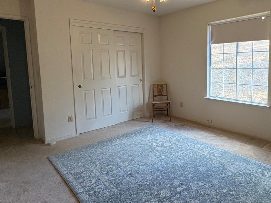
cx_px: 180
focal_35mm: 25
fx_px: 196
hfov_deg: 67.5
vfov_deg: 54.4
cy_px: 79
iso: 125
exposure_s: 1/120
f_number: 2.2
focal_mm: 2.22
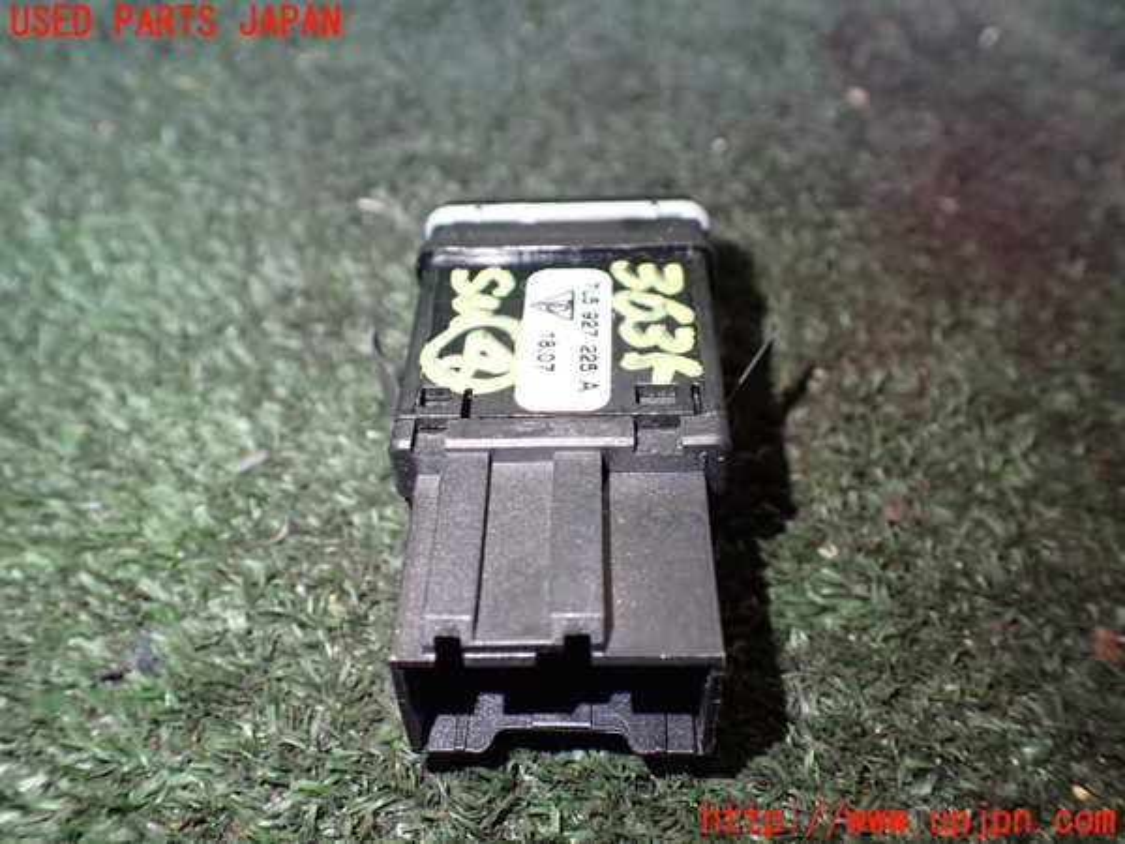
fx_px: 975
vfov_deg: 46.8
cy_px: 422
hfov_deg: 60.0
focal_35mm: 30
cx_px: 562
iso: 800
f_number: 2.3
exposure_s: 1/60
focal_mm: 5.4
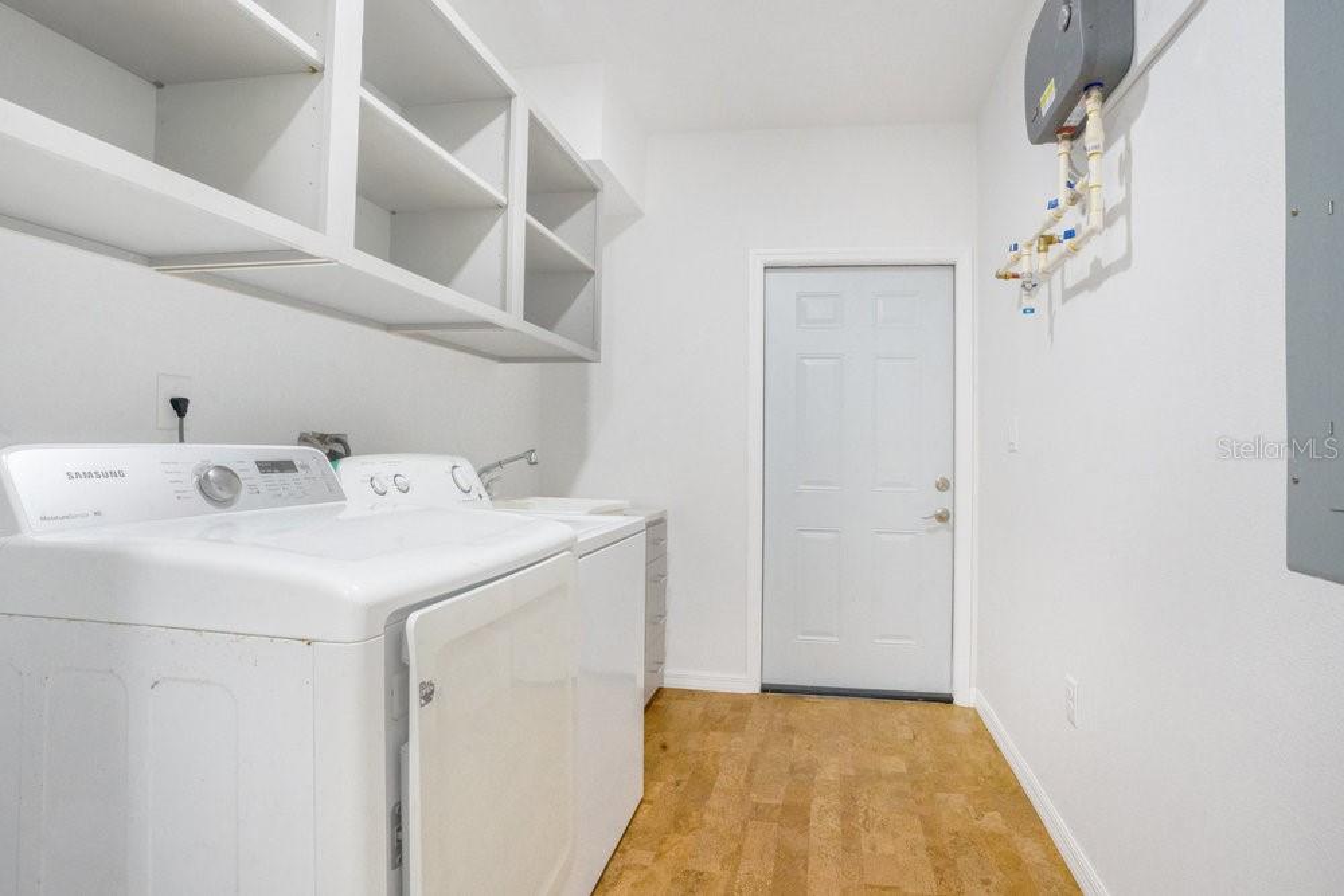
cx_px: 672
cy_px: 448
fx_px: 597
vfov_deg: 73.8
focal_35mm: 16
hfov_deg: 96.7
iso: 8000
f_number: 16
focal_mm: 16
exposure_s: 1/30
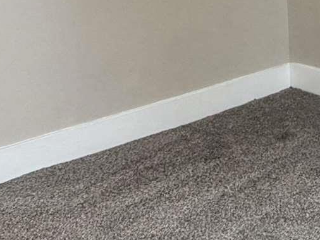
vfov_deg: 16.3
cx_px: 365
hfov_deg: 21.6
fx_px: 785
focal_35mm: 85
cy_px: -88
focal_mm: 2.22
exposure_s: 1/100
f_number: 2.2
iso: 320
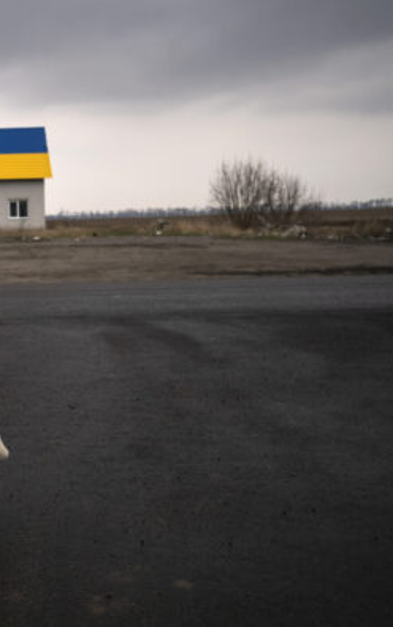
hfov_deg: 22.3
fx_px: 924
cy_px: 312
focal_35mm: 54
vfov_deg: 37.5
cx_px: -65
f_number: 3.5
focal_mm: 35
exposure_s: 1/250
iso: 100
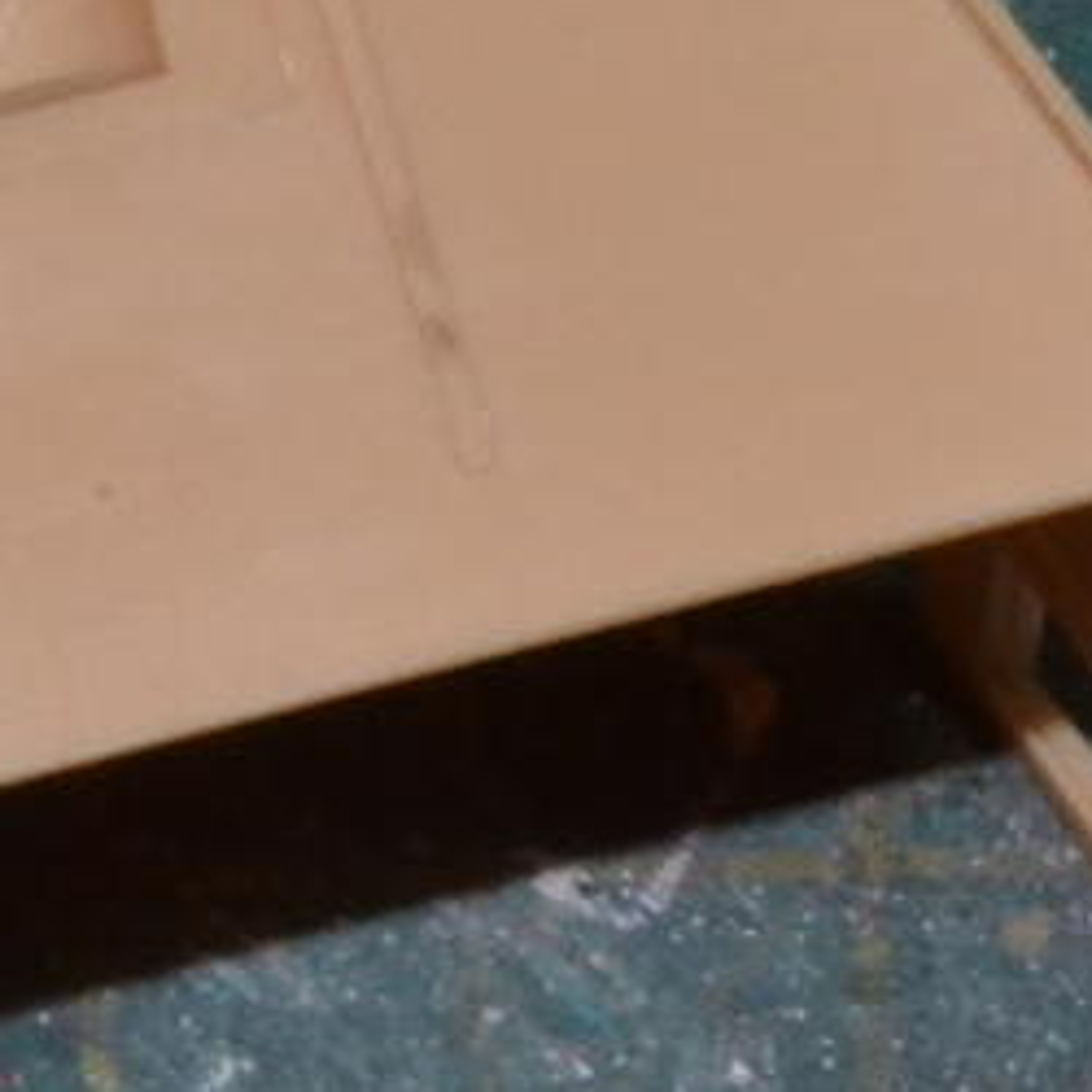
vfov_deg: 5.2
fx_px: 11993
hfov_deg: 5.2
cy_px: 376
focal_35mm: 336
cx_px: 35
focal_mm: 55
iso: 3200
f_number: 29
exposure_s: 1/60
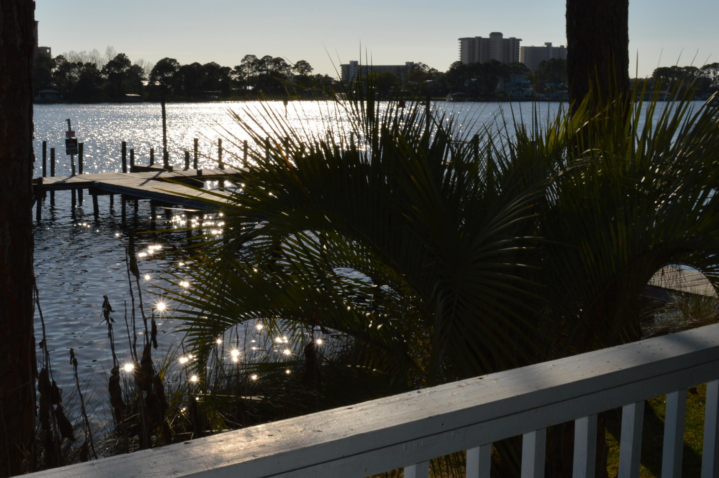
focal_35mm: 49
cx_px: 257
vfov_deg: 27.4
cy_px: 203
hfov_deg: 40.0
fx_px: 978
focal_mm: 22
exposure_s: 1/200
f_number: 20
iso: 100
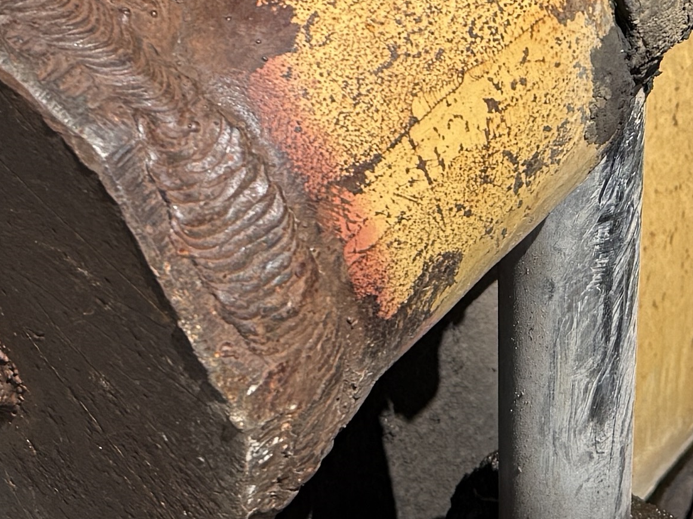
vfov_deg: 11.7
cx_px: 661
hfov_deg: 16.4
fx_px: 2362
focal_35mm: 118
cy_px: -363
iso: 80
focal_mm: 6.76
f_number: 1.78
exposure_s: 1/5319
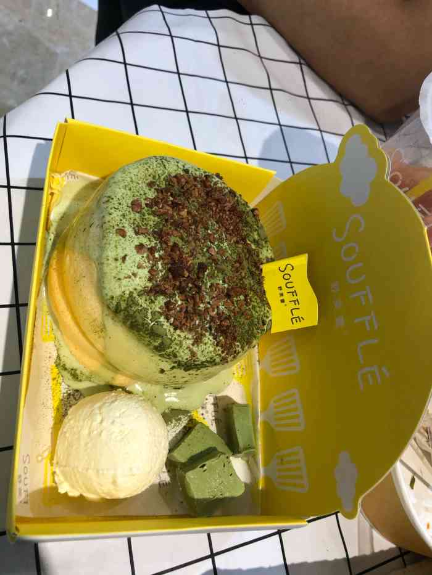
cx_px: 216
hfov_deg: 49.8
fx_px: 466
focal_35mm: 28
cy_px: 288
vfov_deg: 63.4
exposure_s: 1/33
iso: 25
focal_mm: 4
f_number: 1.8
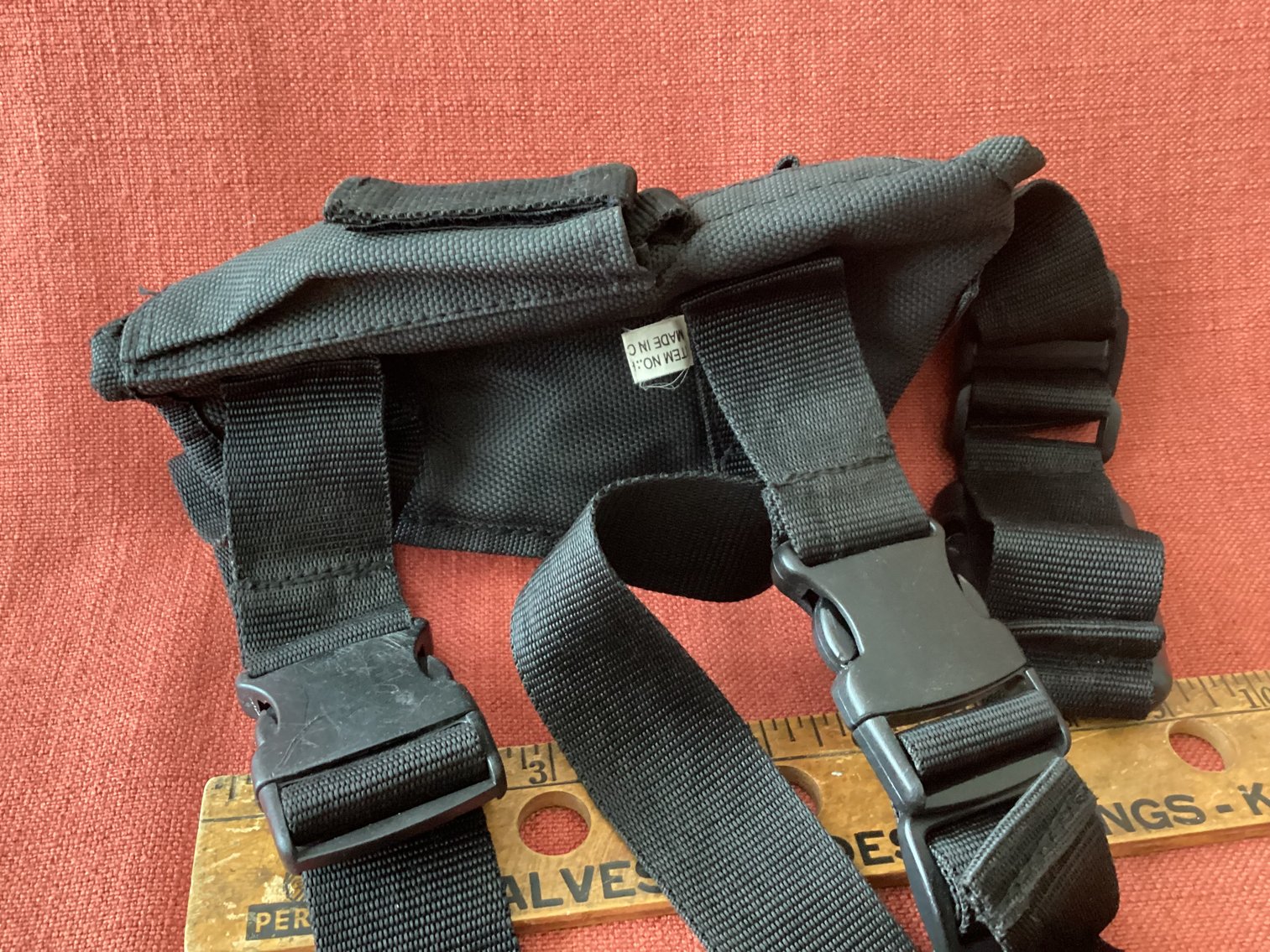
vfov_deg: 45.4
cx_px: 635
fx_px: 1137
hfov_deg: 58.3
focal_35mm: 31
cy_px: 476
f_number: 2.4
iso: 640
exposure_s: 1/20
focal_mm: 3.3
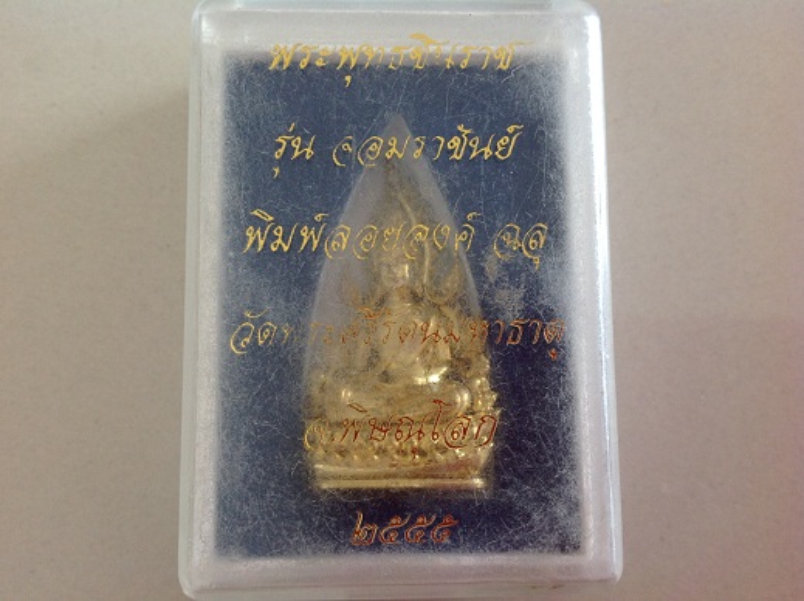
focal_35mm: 35
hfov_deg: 52.7
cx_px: 402
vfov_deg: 40.6
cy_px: 300
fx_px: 812
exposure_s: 1/30
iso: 64
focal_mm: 4.28
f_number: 2.4
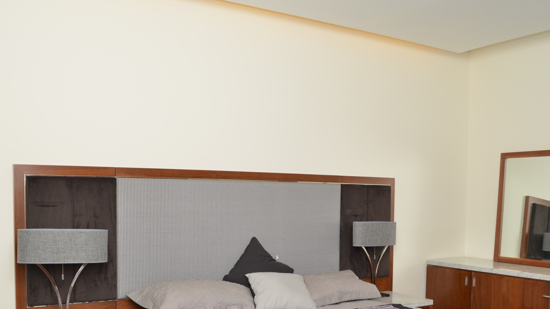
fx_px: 525
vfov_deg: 32.4
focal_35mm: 36
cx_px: 255
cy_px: 222
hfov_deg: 55.2
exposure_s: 1/125
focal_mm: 18
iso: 400
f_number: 8
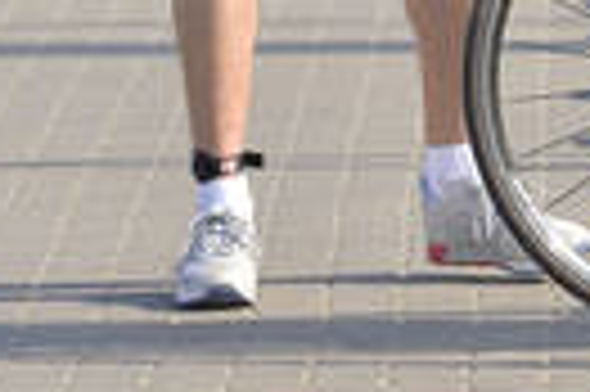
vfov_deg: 2.0
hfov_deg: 3.0
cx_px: 802
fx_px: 11212
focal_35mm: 685
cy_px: -480
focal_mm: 140
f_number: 4
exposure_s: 1/2000
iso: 200
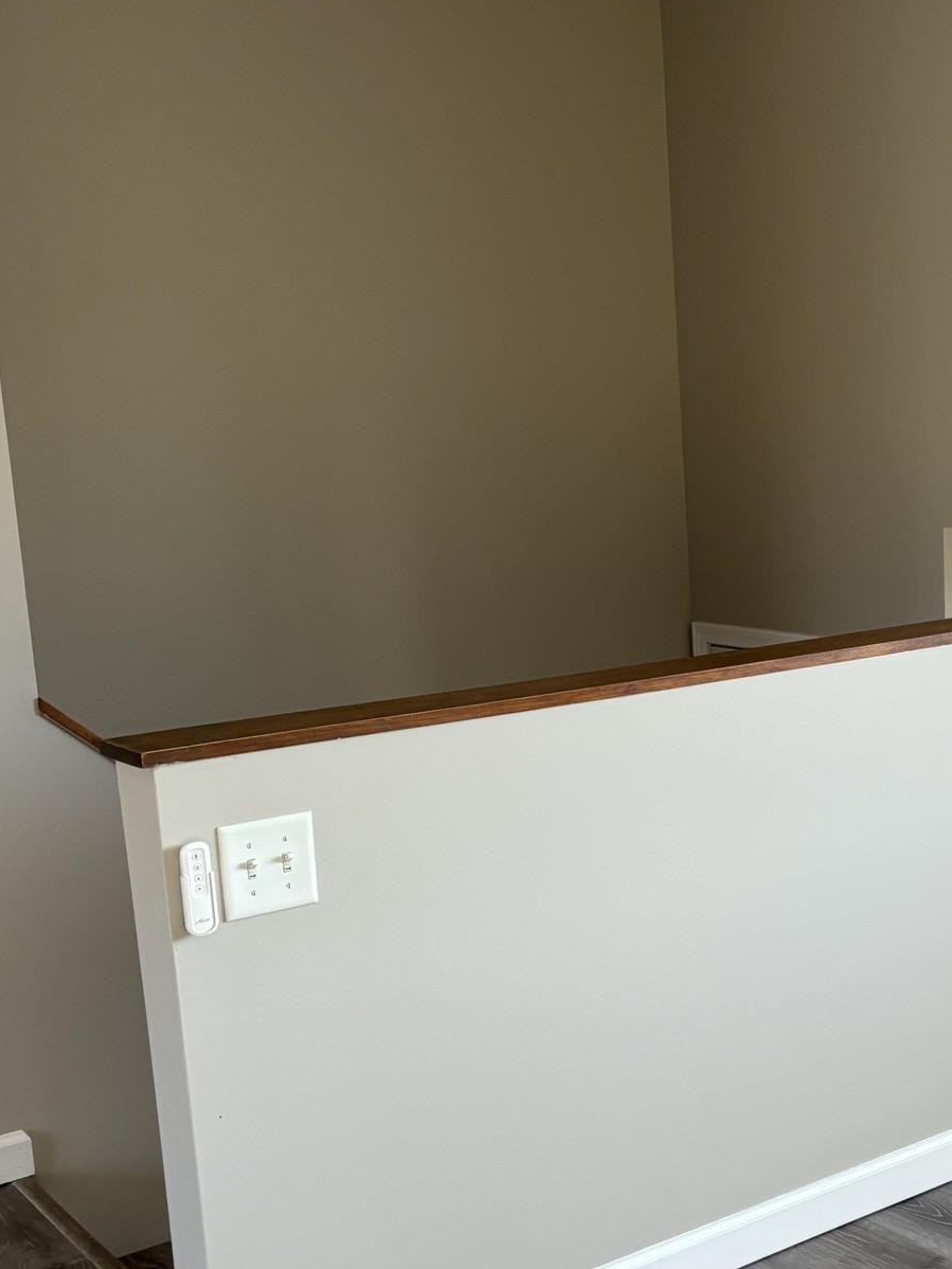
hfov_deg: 28.4
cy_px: 771
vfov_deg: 38.0
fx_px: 1833
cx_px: 790
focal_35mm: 50
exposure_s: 1/120
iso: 125
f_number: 1.6
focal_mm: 5.96
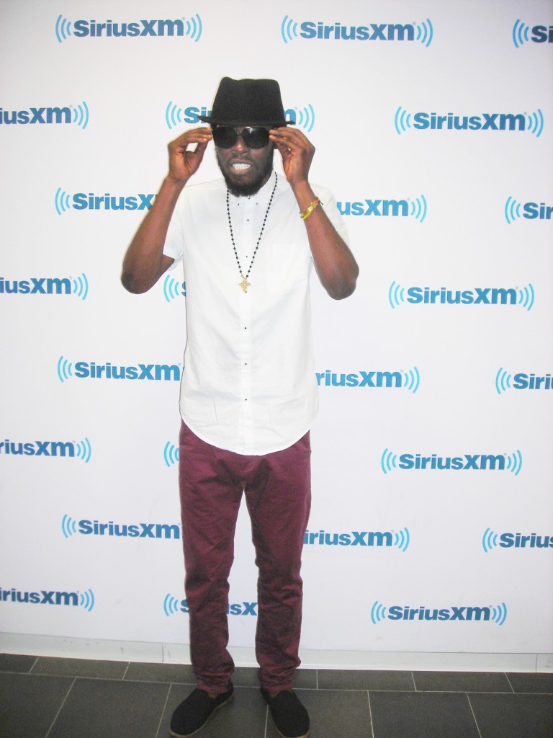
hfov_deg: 37.7
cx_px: 276
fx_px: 809
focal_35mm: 38
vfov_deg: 49.0
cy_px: 369
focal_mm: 6.3
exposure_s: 1/60.1
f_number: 3.2
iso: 50
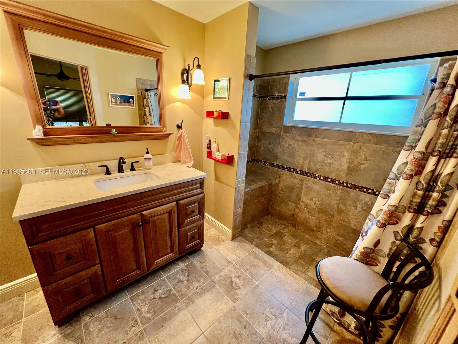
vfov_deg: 89.9
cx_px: 229
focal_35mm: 13
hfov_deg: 106.2
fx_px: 172
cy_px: 172
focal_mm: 1.57
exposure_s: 1/60
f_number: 1.8
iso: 250
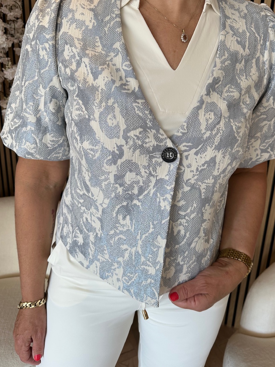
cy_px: 167
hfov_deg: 49.7
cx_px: 150
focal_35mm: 28
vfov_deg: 63.3
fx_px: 297
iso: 100
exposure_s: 1/100
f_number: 1.78
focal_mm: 6.86
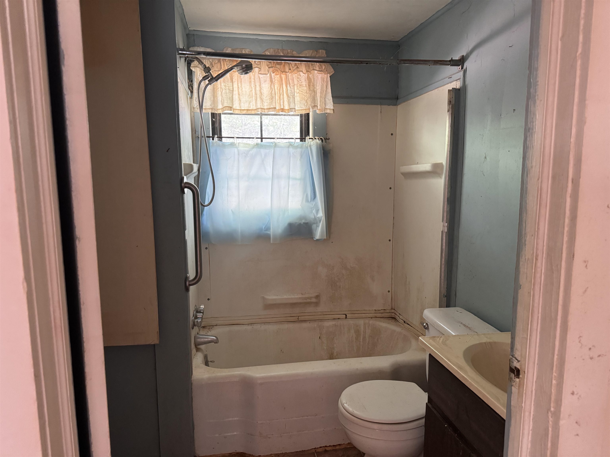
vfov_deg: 56.8
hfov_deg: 71.6
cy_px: 228
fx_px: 423
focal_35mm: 24
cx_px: 305
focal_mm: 6.76
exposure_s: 1/60
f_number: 1.78
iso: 640
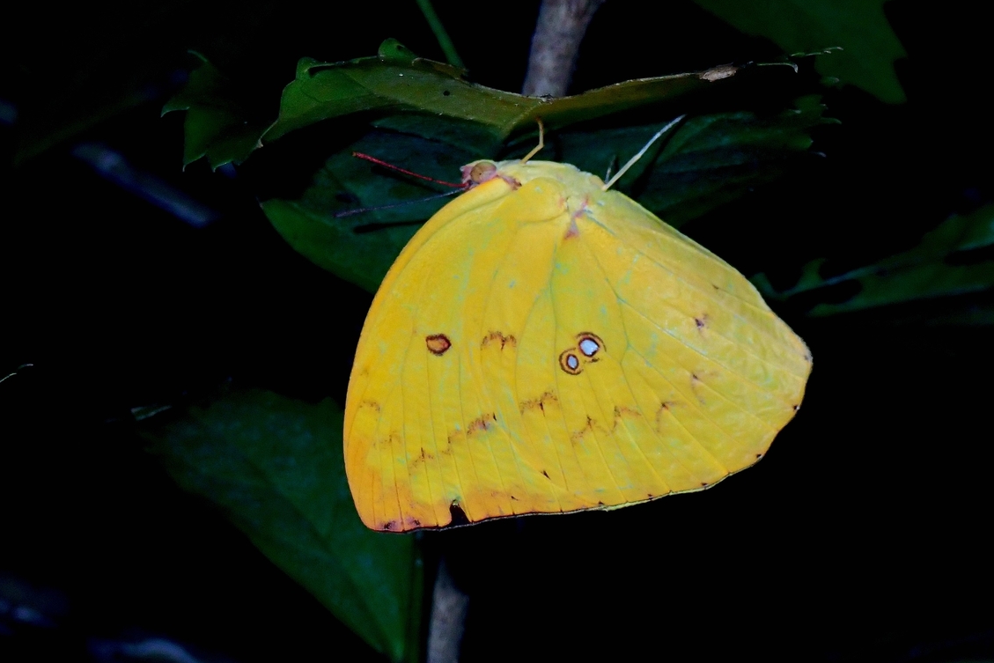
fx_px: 2899
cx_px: 494
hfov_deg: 19.5
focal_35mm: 105
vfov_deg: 13.0
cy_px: 296
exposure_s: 1/200
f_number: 6.3
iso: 200
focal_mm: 18
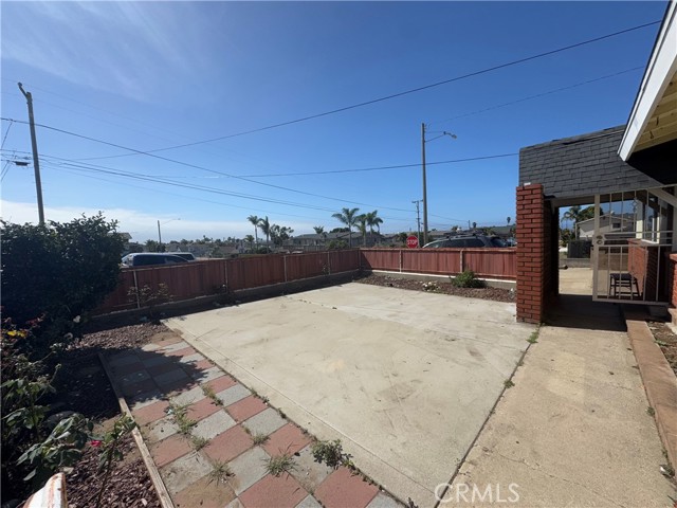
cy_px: 254
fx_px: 274
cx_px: 338
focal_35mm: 14
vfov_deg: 85.7
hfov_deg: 102.1
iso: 50
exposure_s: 1/3546
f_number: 2.2
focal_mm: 2.22
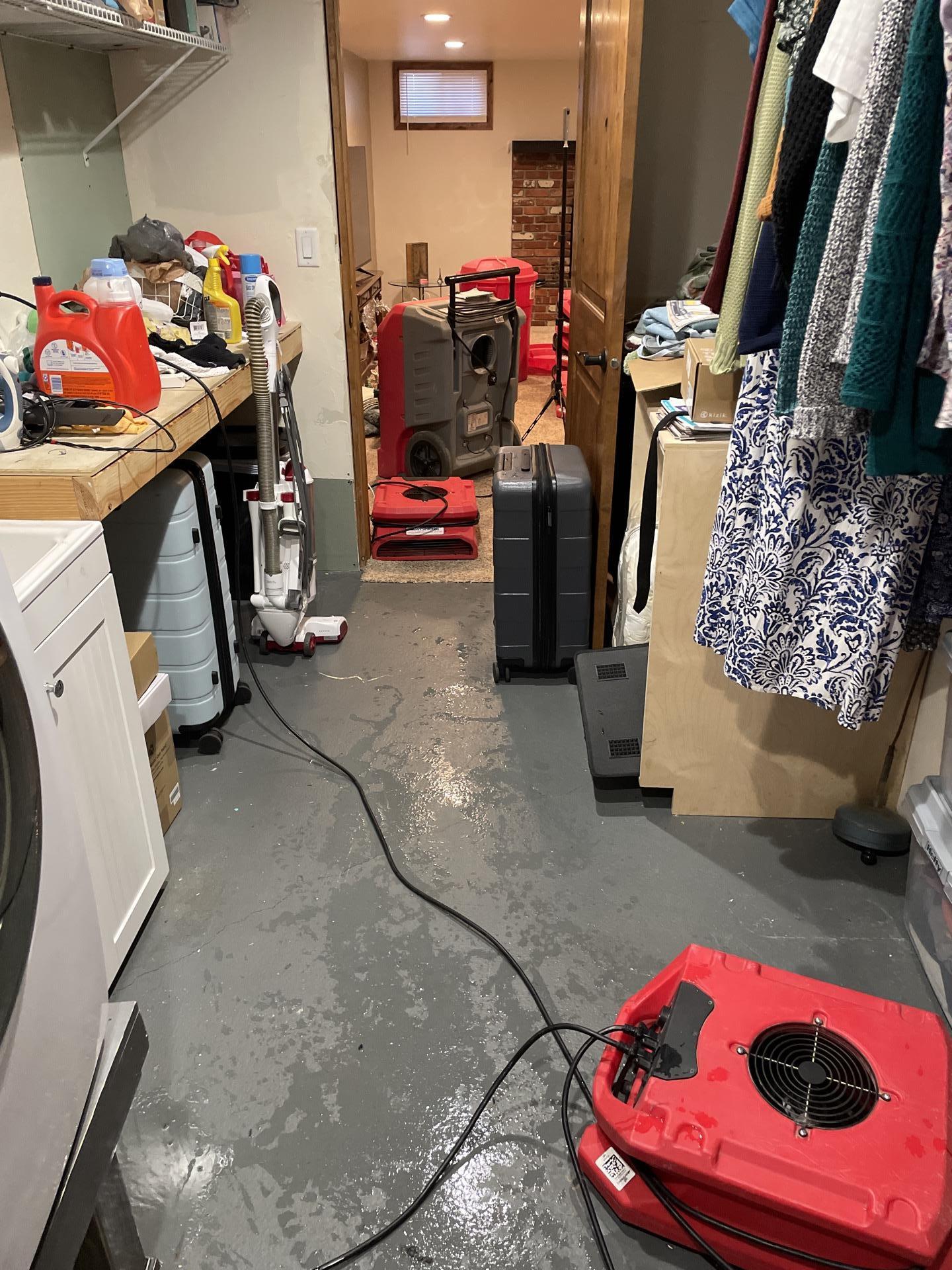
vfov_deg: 67.3
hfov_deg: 53.1
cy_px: 635
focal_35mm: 26
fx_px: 953
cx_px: 476
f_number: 1.6
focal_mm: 4.2
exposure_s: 1/60
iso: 400
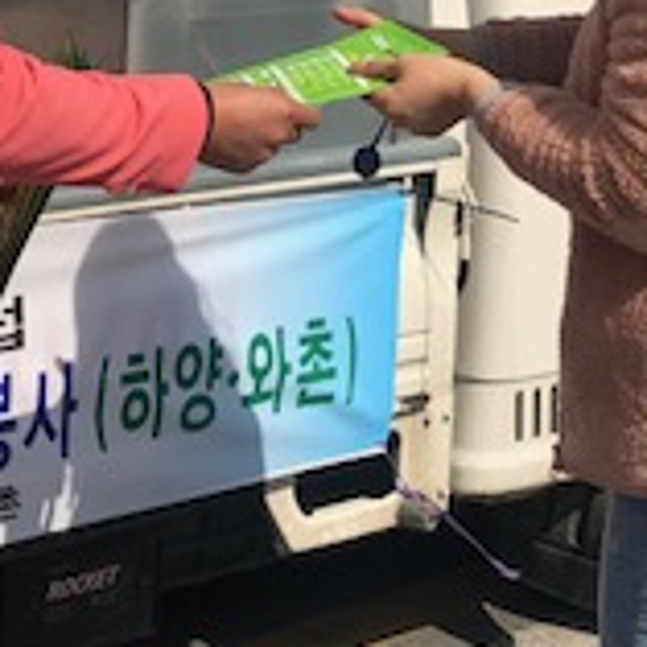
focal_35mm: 101
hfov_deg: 16.5
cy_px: 21
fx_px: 2136
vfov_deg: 16.9
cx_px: -140
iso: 25
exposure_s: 1/3205
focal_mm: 3.99
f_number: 1.8
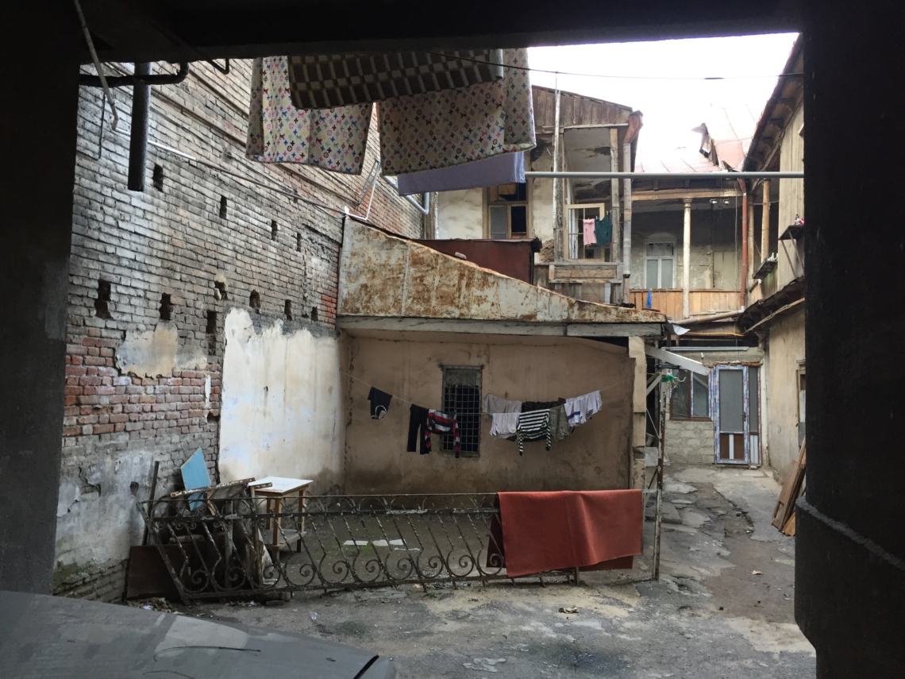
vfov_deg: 48.2
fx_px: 758
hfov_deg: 61.7
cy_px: 340
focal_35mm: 29
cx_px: 452
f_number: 2.2
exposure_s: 1/33
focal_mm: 4.15
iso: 64
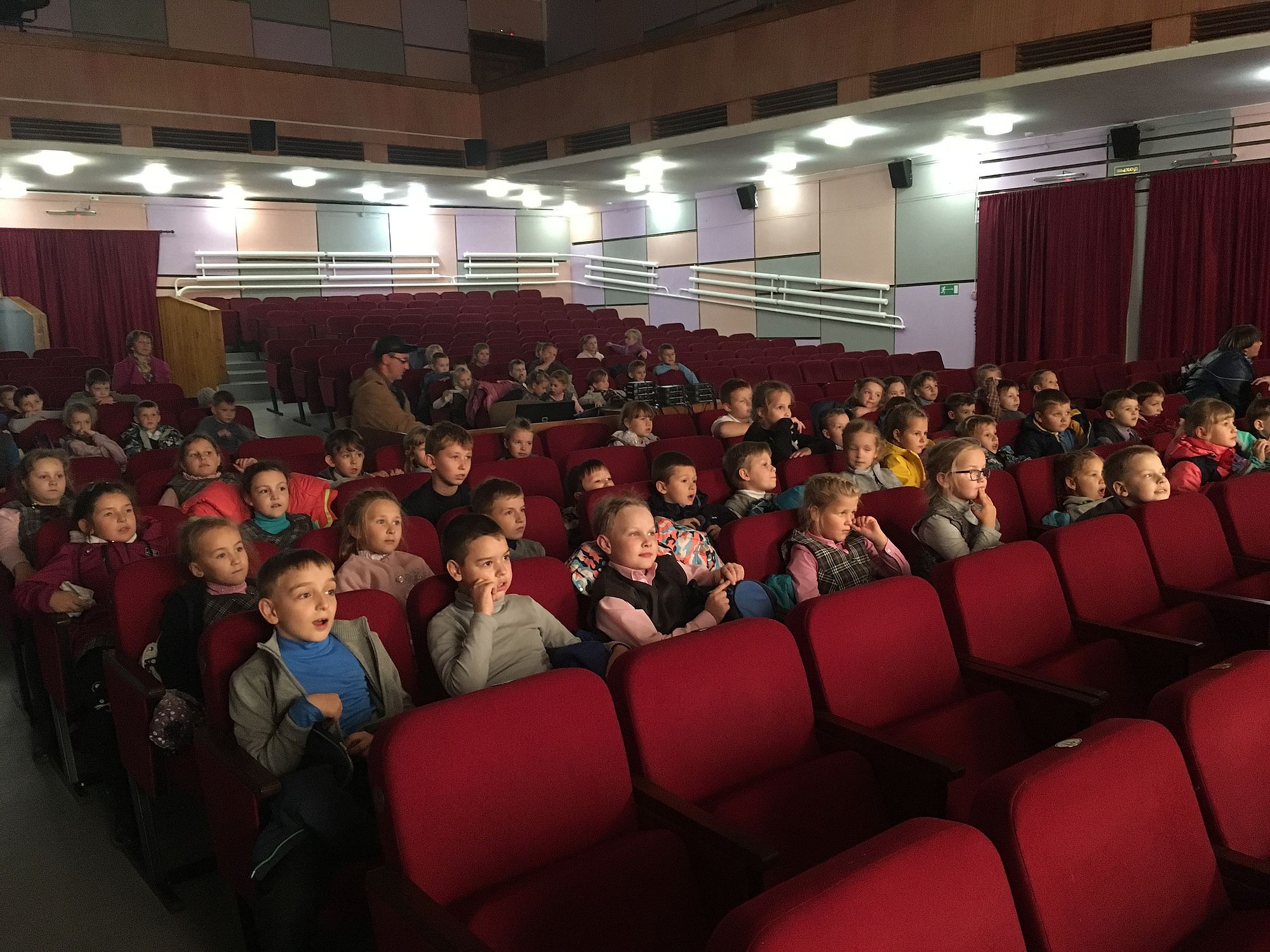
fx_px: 1064
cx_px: 635
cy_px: 476
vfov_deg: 48.2
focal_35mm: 29
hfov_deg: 61.7
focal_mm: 4.15
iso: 250
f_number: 2.2
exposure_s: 1/17
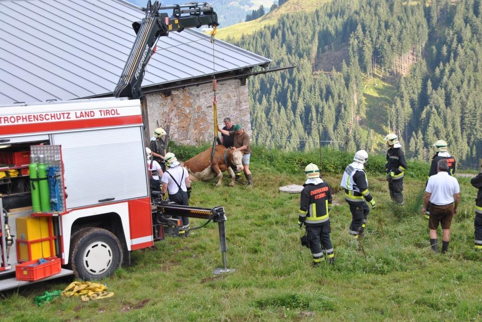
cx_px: 241
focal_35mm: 75
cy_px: 161
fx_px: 1005
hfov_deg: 27.0
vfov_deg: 18.2
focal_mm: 50
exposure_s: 1/200
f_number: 7.1
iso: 400
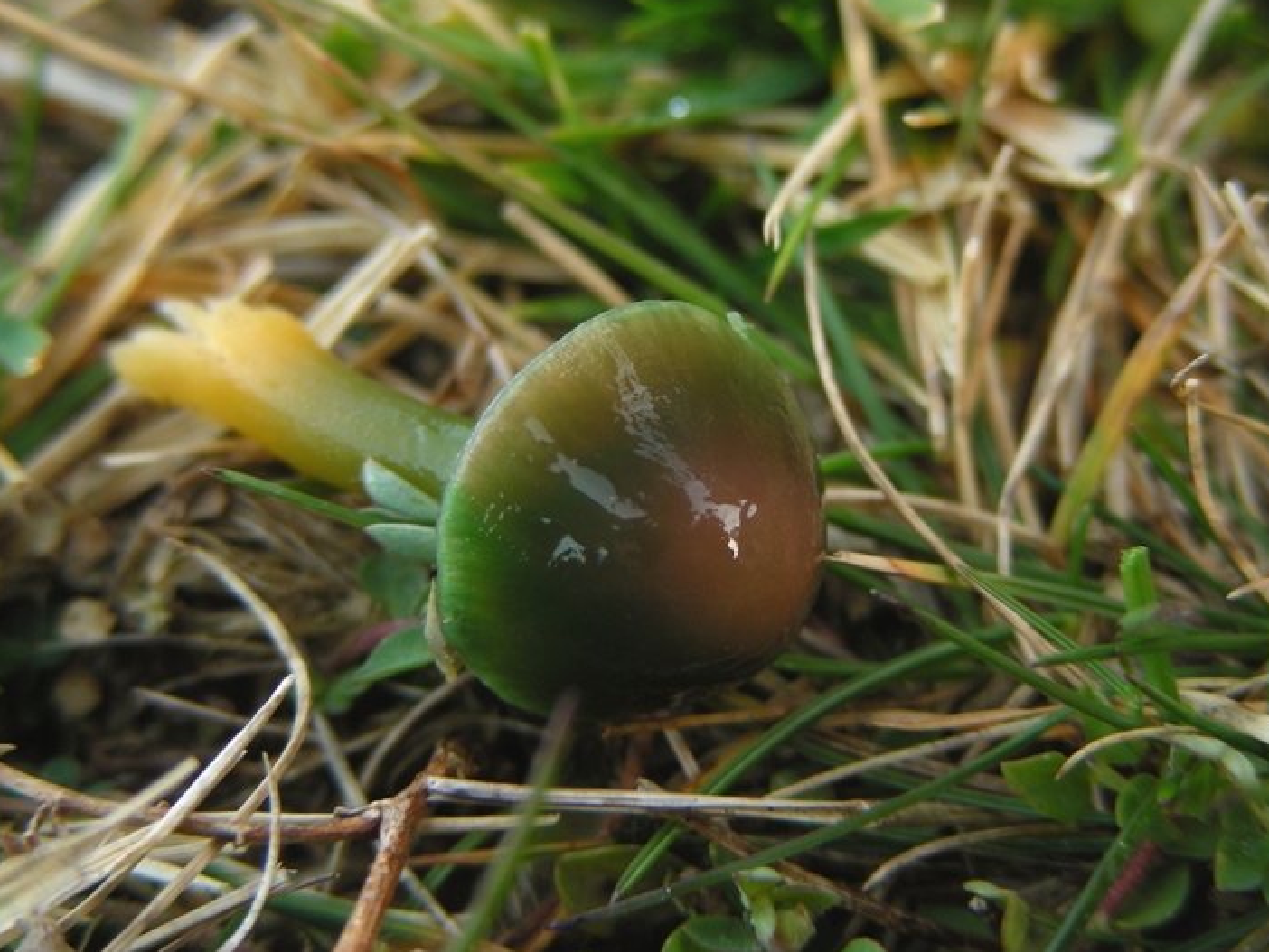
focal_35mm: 90
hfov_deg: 21.8
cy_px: 459
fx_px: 3300
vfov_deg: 16.4
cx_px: 660
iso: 63
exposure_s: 1/32.6
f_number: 3.5
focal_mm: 13.2
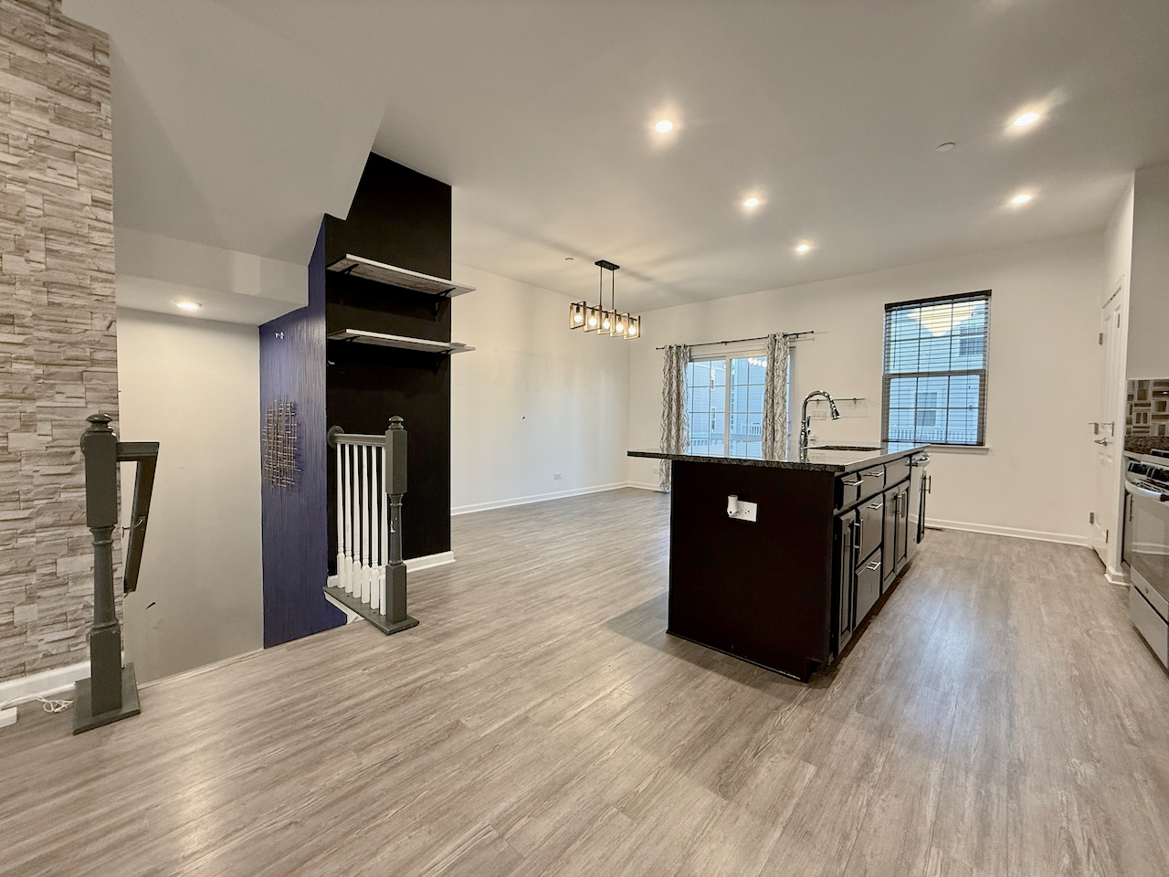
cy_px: 438
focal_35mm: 14
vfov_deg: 85.7
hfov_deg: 102.1
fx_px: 473
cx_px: 584
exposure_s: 1/60
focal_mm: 2.22
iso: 200
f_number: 2.2
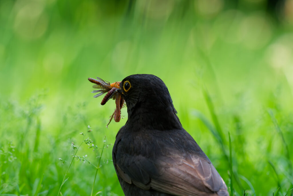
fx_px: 6105
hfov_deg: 2.7
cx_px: 146
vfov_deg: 1.8
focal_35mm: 750
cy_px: 98
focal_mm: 500
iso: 250
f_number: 6.3
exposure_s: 1/250
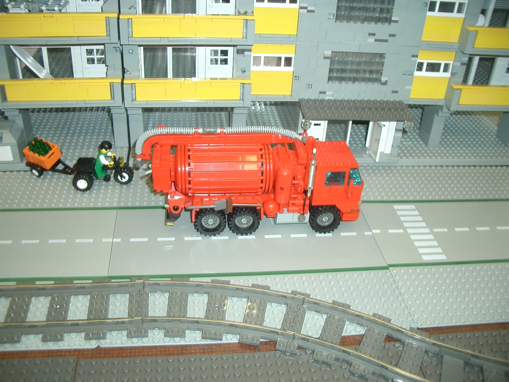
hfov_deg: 52.6
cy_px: 191
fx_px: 515
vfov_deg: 40.7
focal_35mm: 35
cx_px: 254
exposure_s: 1/40
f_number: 2.6
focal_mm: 5.8
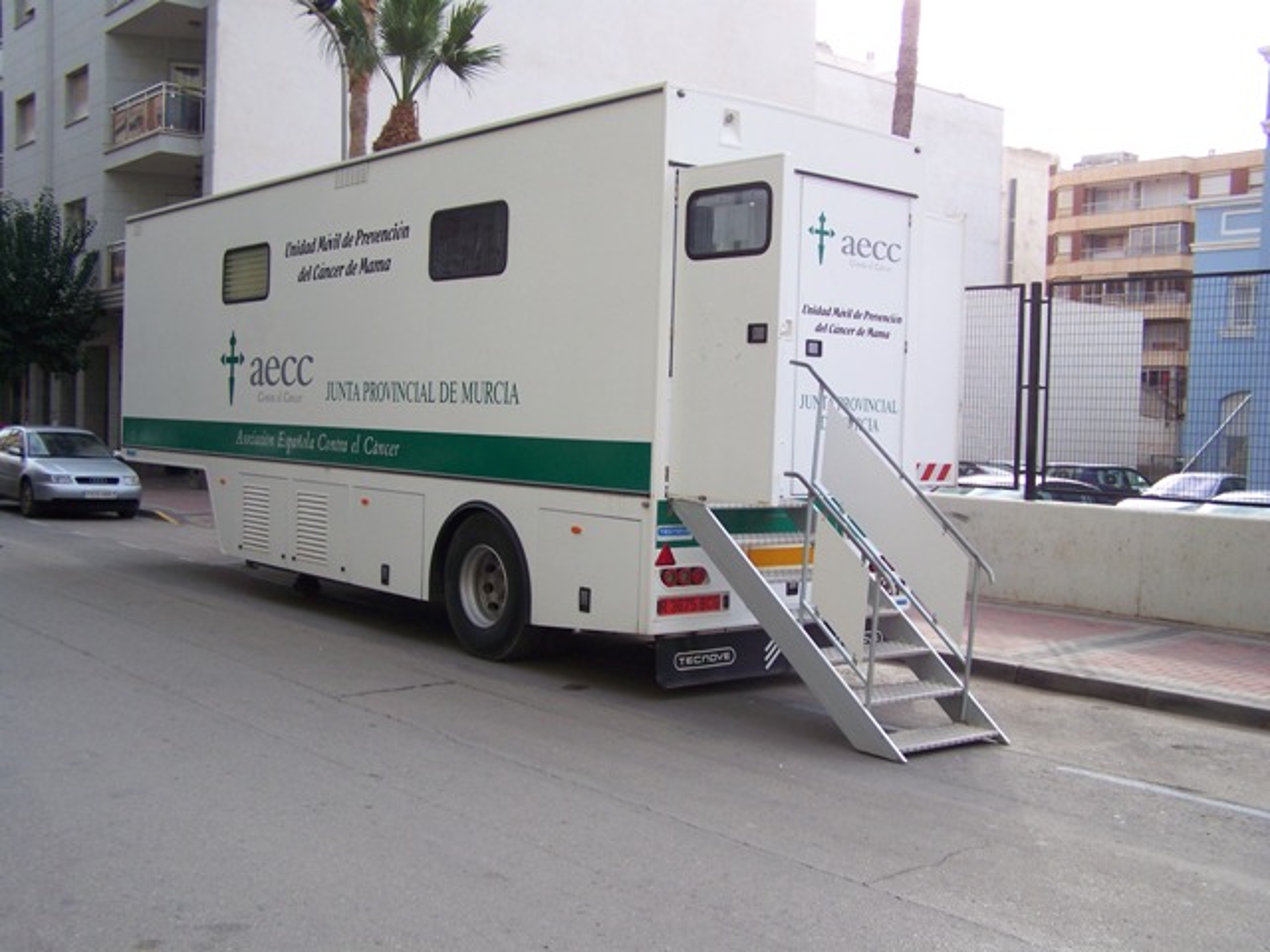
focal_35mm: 38
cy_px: 476
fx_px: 1394
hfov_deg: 49.0
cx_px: 635
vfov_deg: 37.7
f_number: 2.8
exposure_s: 1/320
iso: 64
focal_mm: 6.3
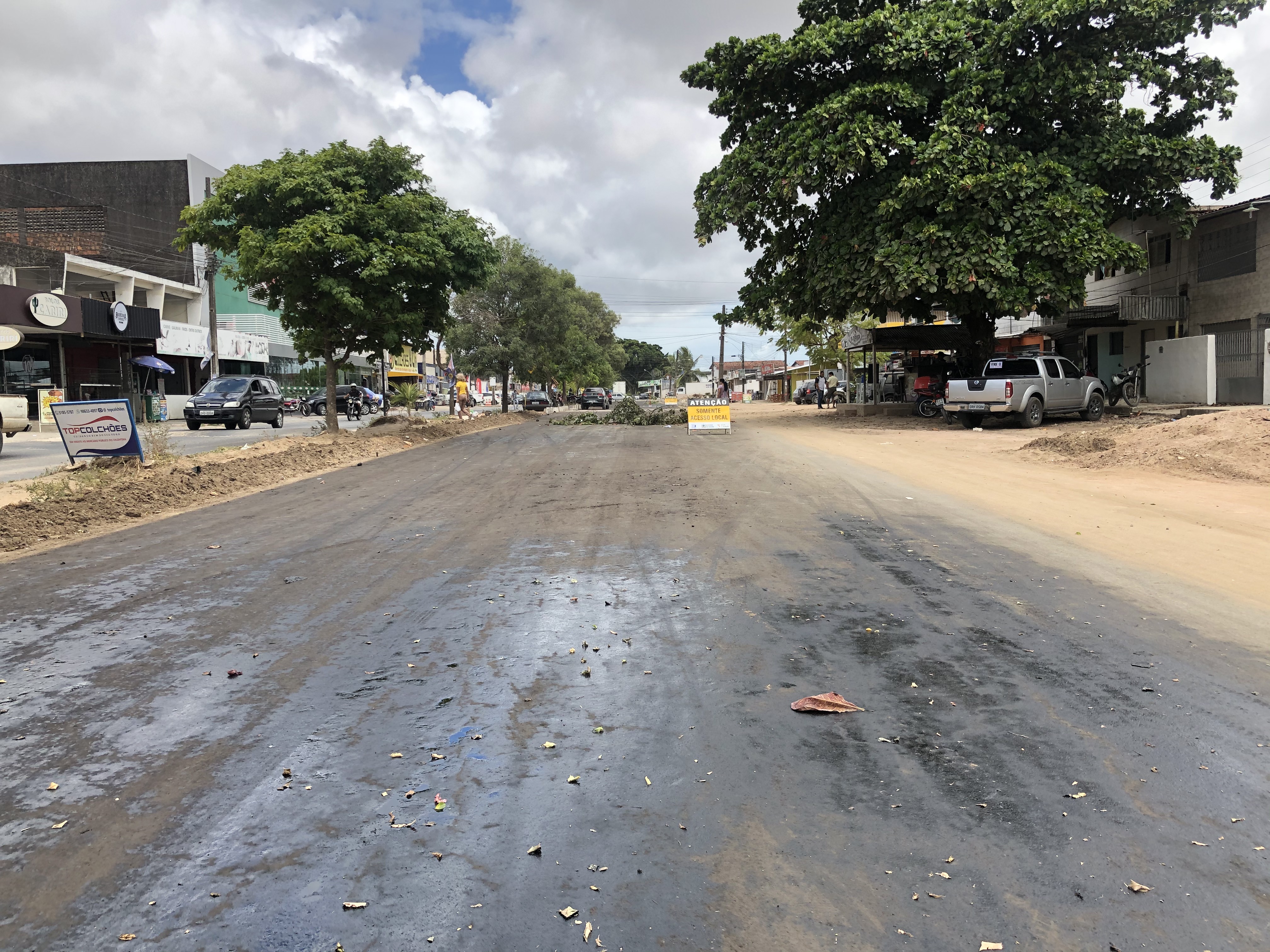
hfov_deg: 63.4
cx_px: 635
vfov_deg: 49.7
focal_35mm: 28
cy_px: 476
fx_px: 1027
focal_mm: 4
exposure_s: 1/1429
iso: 20
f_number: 1.8
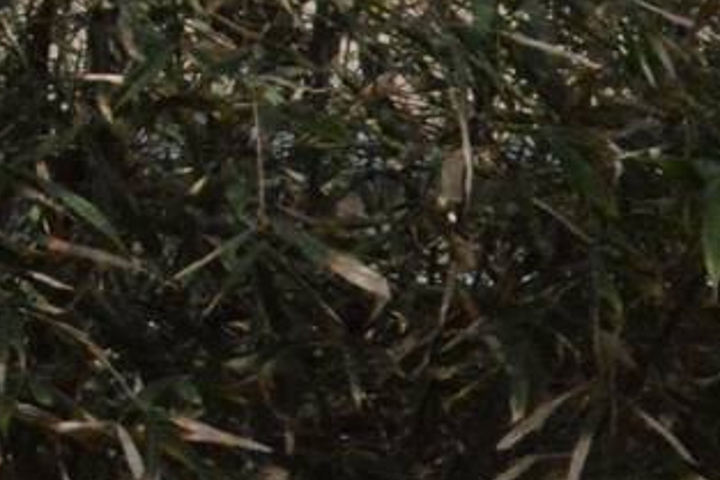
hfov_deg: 11.7
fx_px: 2761
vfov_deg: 9.4
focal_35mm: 138
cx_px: 1803
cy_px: 942
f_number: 22
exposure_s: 1/1250
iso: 6400
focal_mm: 18
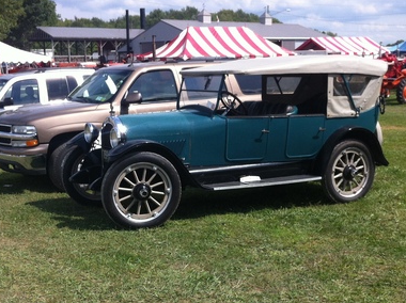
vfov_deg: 24.7
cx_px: 208
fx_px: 691
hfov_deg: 32.7
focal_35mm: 59
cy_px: 186
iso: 80
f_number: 2.8
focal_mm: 3.85
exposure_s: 1/1160
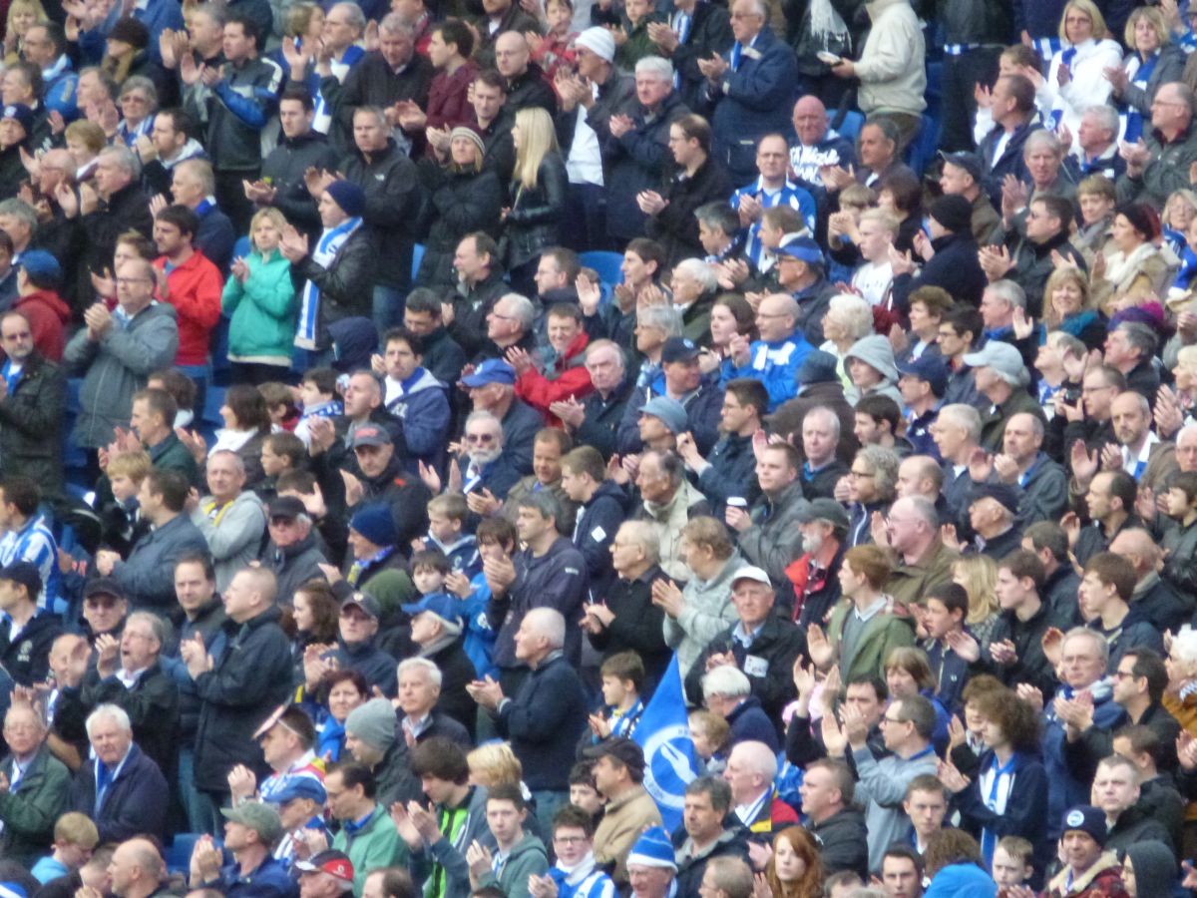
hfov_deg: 4.7
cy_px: 449
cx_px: 598
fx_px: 14731
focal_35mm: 426
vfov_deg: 3.5
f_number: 5.9
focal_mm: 68.8
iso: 800
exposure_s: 1/250
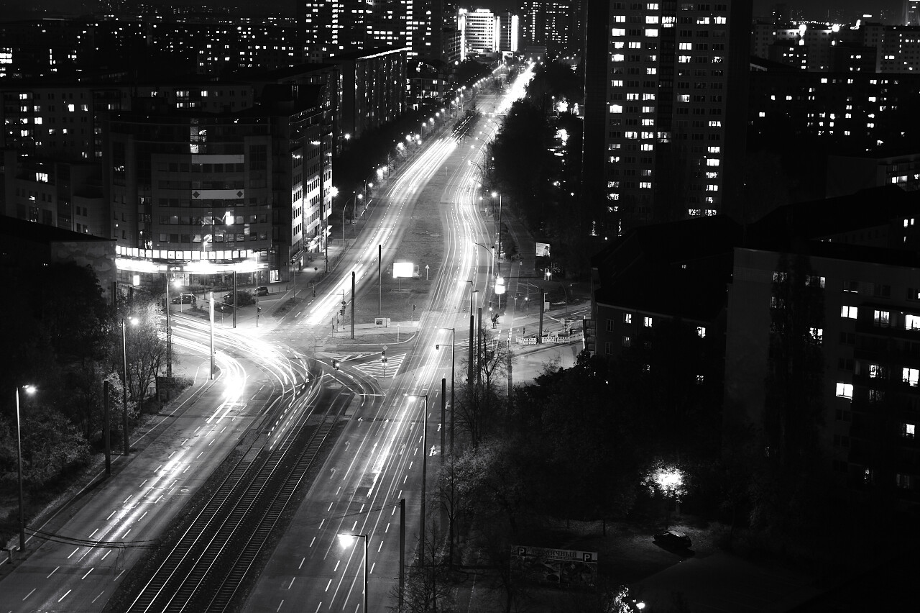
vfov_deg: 19.4
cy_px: 306
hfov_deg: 28.9
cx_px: 460
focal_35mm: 70
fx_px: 1788
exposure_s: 8
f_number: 10
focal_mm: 70
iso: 200
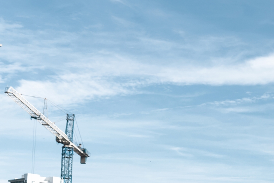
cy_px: 198
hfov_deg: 18.1
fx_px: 852
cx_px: 231
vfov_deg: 12.0
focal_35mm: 112
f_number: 6.3
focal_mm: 48
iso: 200
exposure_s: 1/250
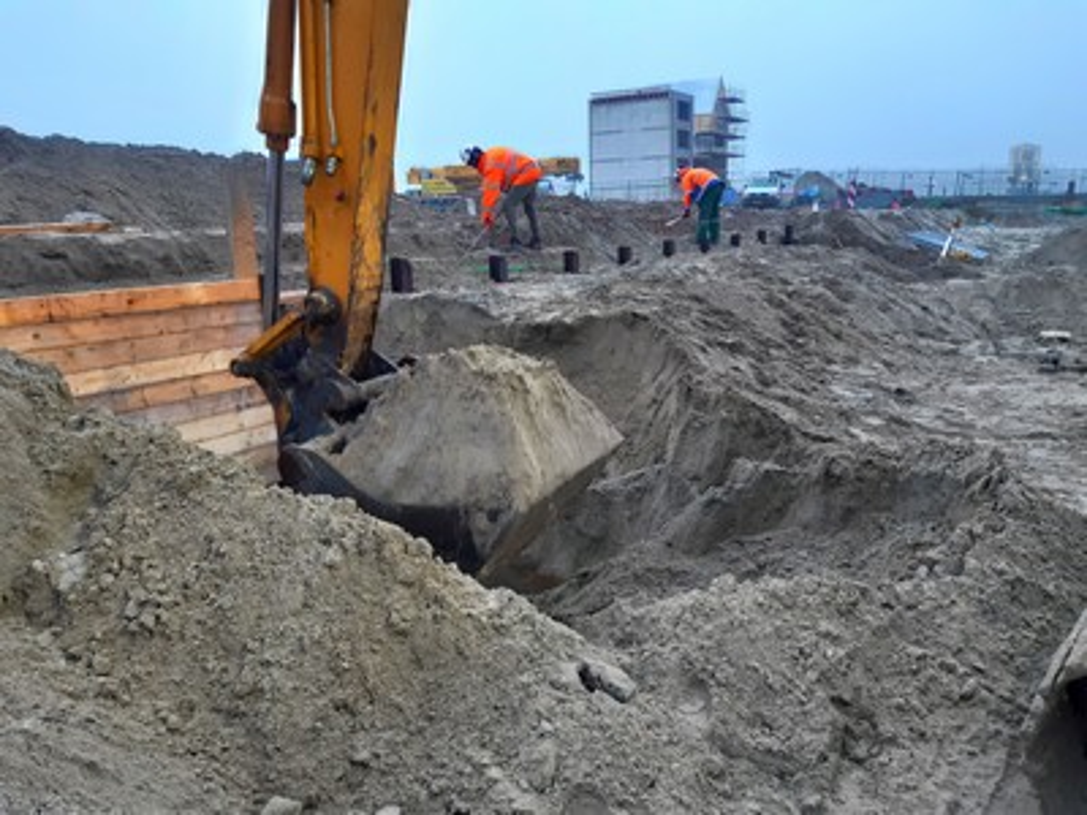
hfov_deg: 67.3
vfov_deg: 53.1
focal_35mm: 26
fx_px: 816
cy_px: 408
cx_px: 544
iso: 64
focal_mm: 3.92
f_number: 1.7
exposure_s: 1/100
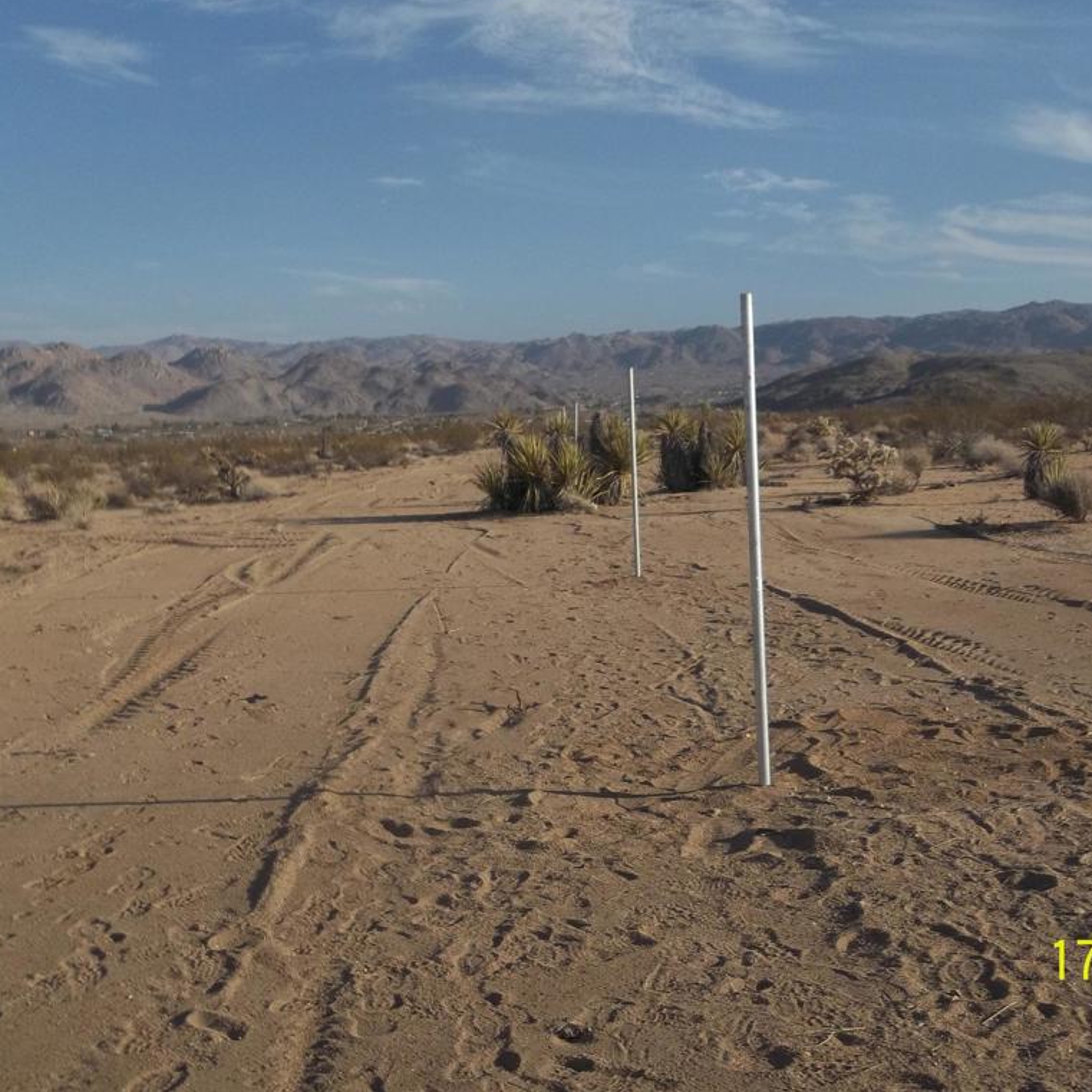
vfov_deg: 38.3
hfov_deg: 38.2
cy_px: 542
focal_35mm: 44
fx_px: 1570
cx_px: 654
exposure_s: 1/200
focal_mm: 6.6
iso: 80
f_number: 10.1
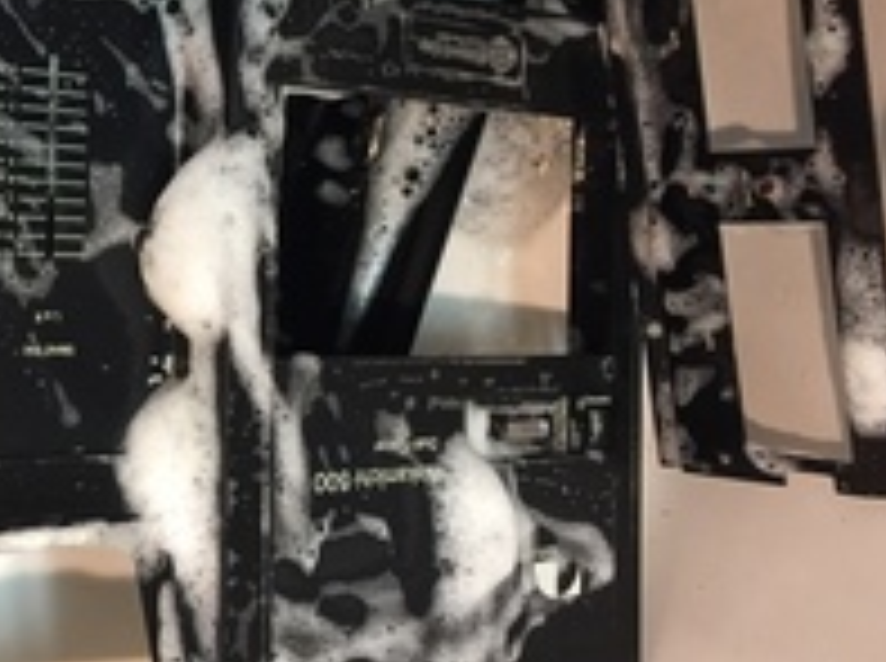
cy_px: 189
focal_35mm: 59
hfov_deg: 31.2
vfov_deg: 24.5
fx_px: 1507
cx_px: 85
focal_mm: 4.15
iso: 125
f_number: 2.2
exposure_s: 1/15
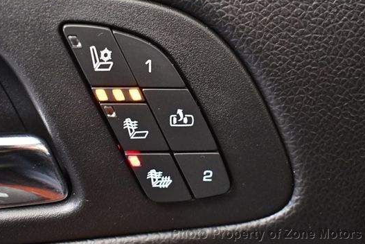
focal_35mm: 68
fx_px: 690
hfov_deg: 29.6
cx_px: 163
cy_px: 98
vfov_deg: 20.0
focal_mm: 28
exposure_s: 1/60
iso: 5000
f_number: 4.2
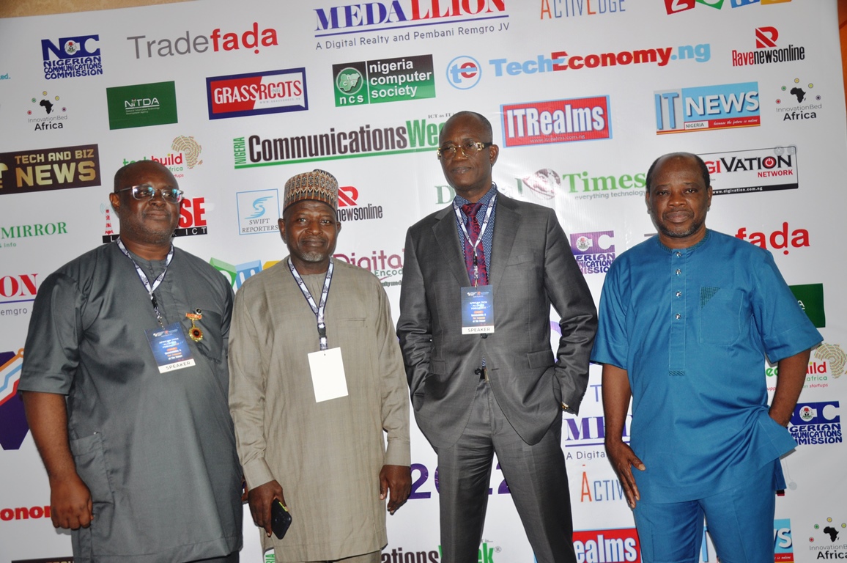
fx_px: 1410
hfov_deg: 33.4
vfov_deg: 22.6
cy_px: 282
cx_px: 424
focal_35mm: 60
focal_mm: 40
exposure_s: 1/60
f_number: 4.5
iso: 400
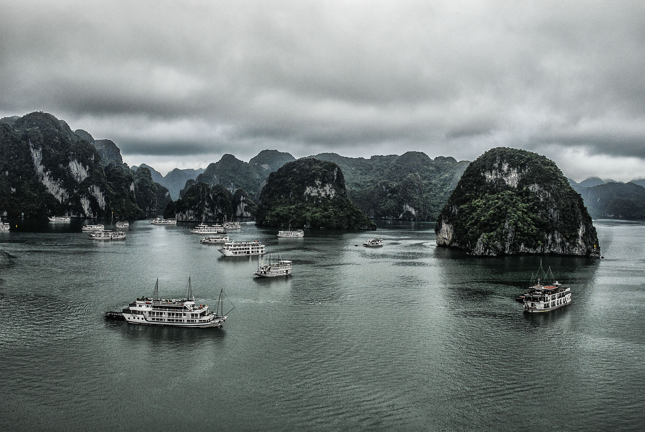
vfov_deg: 33.1
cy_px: 216
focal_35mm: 40
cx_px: 322
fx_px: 727
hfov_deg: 47.9
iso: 320
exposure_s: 1/200
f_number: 7.1
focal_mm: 27
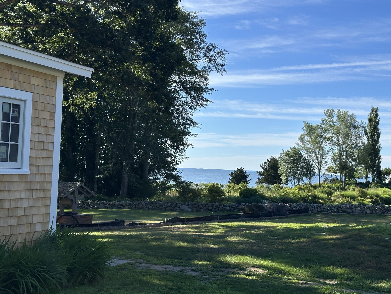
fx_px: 542
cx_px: 196
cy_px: 147
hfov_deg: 39.7
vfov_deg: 30.3
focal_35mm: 48
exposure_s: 1/3876
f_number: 1.78
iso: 64
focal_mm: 6.86
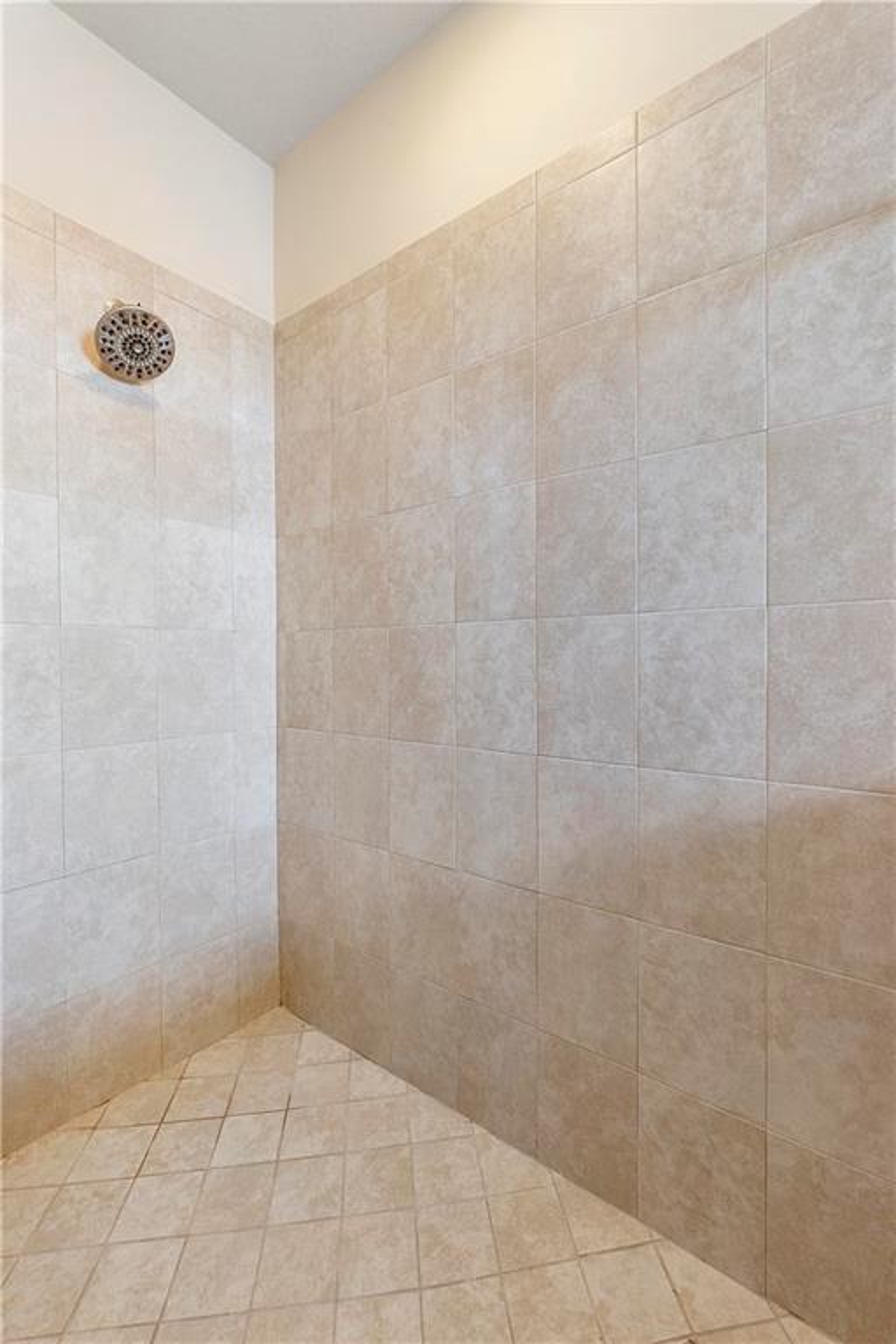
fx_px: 560
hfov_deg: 77.3
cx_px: 448
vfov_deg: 100.4
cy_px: 672
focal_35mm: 15
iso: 160
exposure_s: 1
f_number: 11
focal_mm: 10
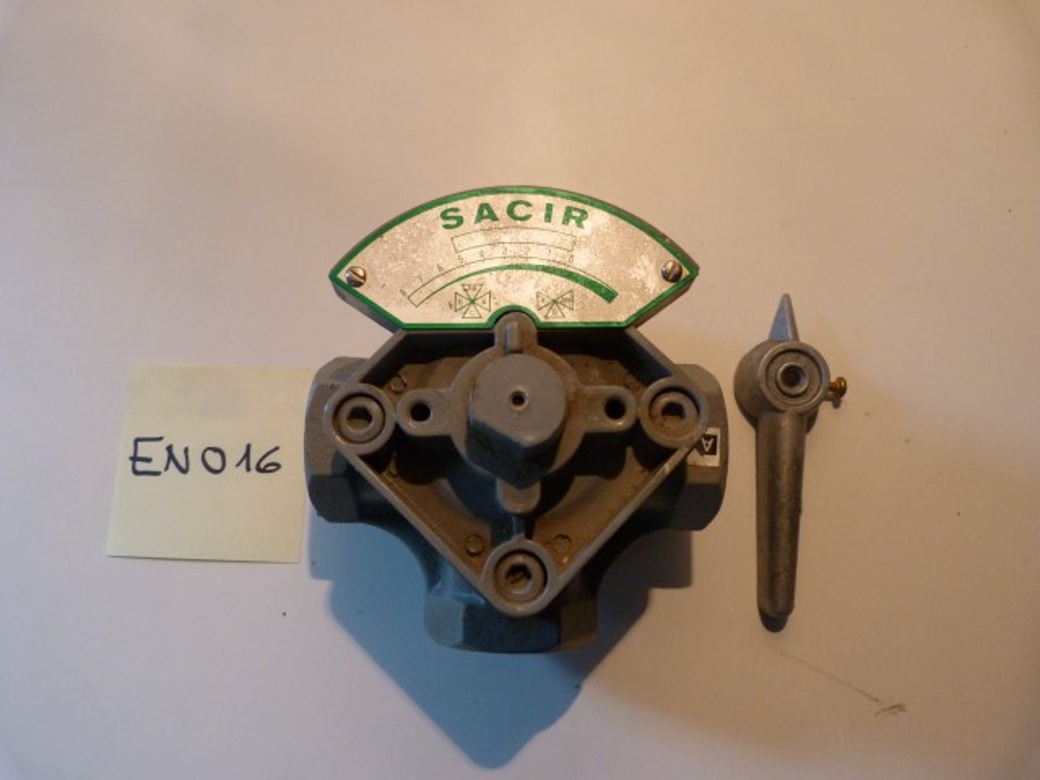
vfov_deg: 54.9
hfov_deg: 69.4
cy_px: 390
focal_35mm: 25
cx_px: 520
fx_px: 751
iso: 400
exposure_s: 1/60
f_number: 2.8
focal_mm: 4.5
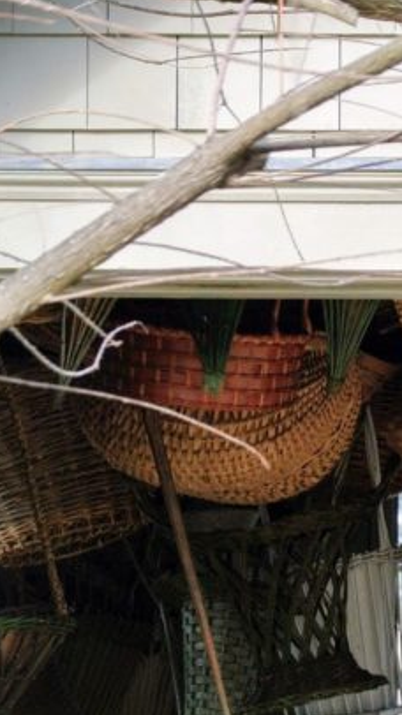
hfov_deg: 4.1
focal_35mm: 294
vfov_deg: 7.3
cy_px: 891
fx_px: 5578
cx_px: 513
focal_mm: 41.2
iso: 100
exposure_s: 1/80
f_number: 4
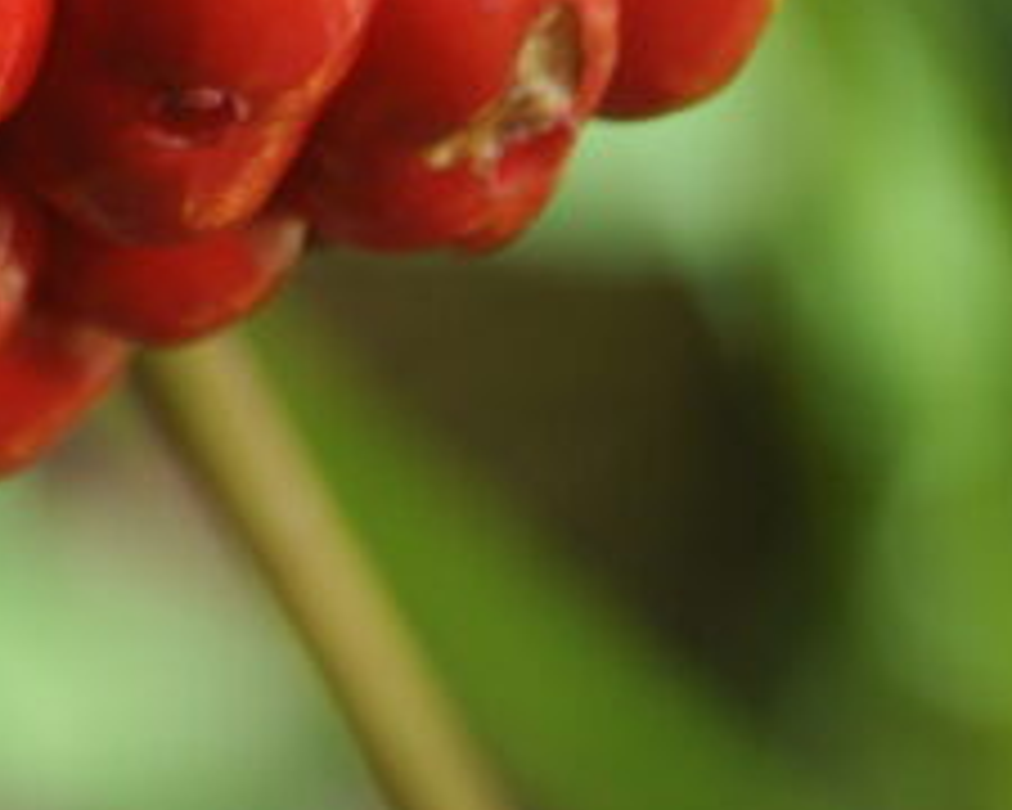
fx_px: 22956
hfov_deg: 2.5
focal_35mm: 766
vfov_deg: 2.0
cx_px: -139
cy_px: -290
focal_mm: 105
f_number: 6.3
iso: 200
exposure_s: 1/160
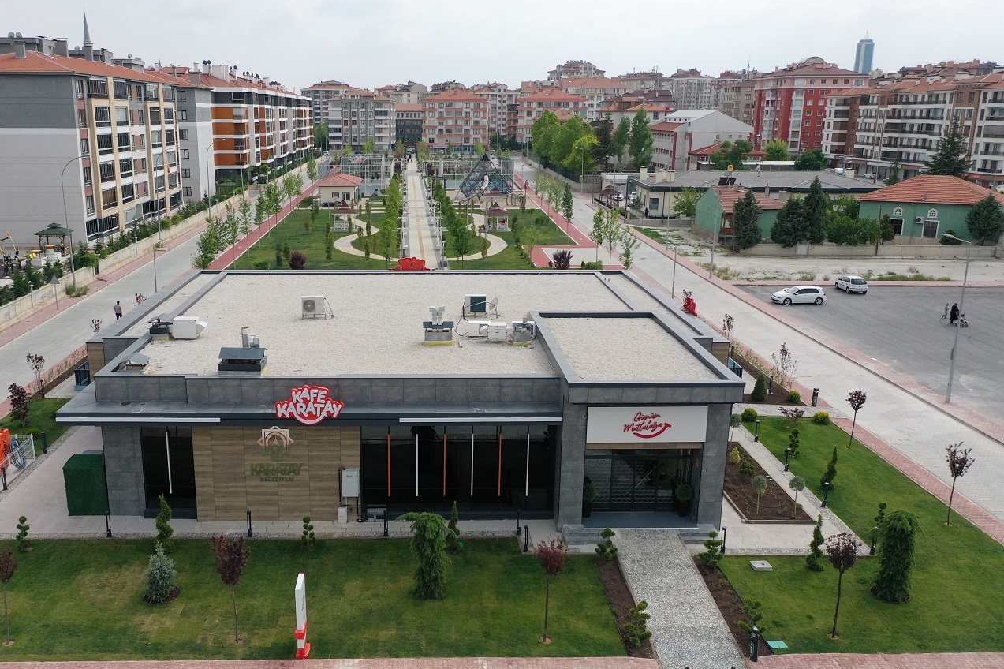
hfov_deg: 57.0
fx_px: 920
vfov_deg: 39.9
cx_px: 421
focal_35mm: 33
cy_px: 372
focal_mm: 10.26
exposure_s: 1/60
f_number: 3.5
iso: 400
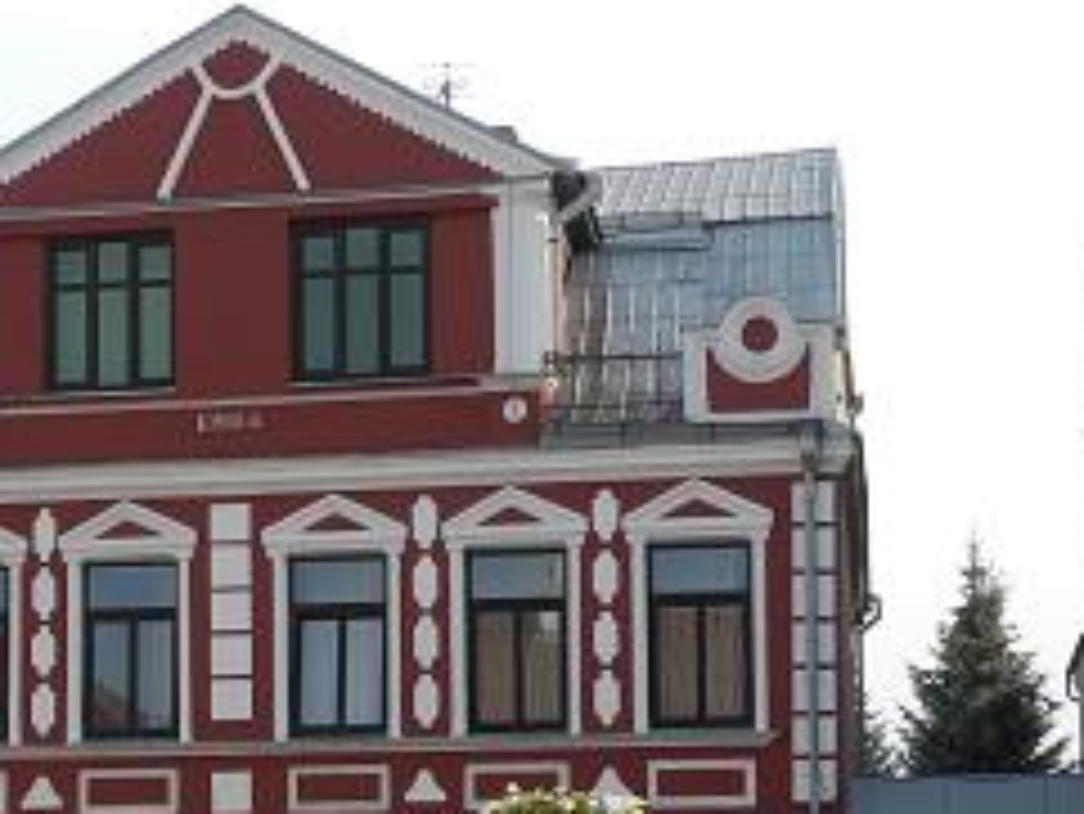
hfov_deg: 16.7
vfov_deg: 12.6
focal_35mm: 117
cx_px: 283
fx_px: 3666
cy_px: 711
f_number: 3.5
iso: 100
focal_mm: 11.8
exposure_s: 1/640
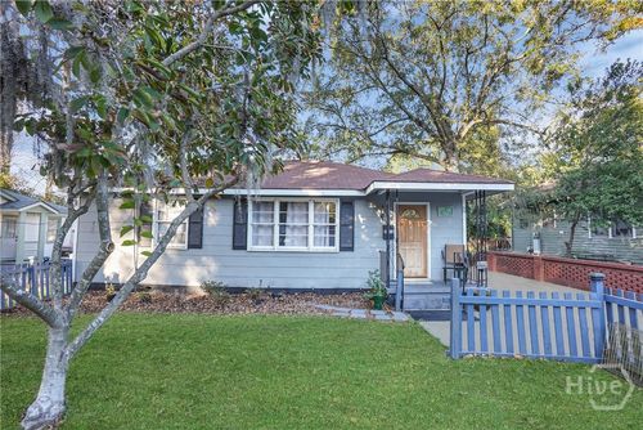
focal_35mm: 16
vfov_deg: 73.8
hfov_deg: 96.7
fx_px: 286
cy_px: 215
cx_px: 322
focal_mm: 16
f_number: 10
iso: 320
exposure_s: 1/40
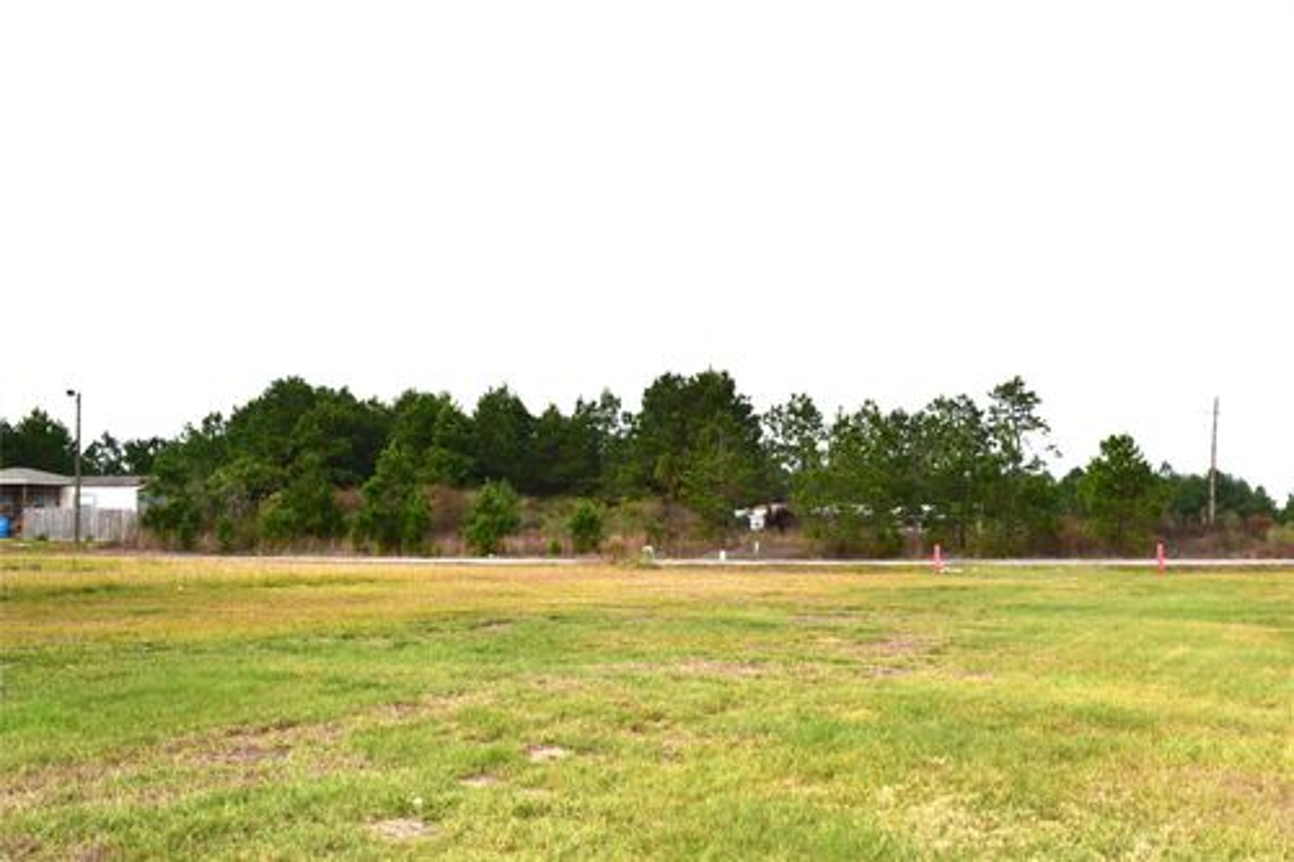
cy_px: 431
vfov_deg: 34.2
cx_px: 647
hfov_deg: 49.6
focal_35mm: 39
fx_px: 1401
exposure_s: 1/400
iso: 400
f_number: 11
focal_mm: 26
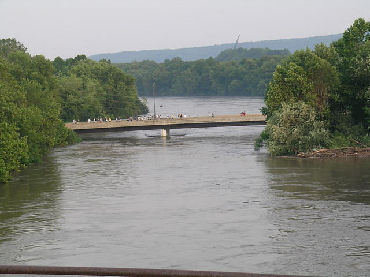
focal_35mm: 116
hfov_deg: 17.0
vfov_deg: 12.8
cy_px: 138
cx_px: 185
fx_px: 1240
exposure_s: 1/62.5
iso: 50
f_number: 5.2
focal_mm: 24
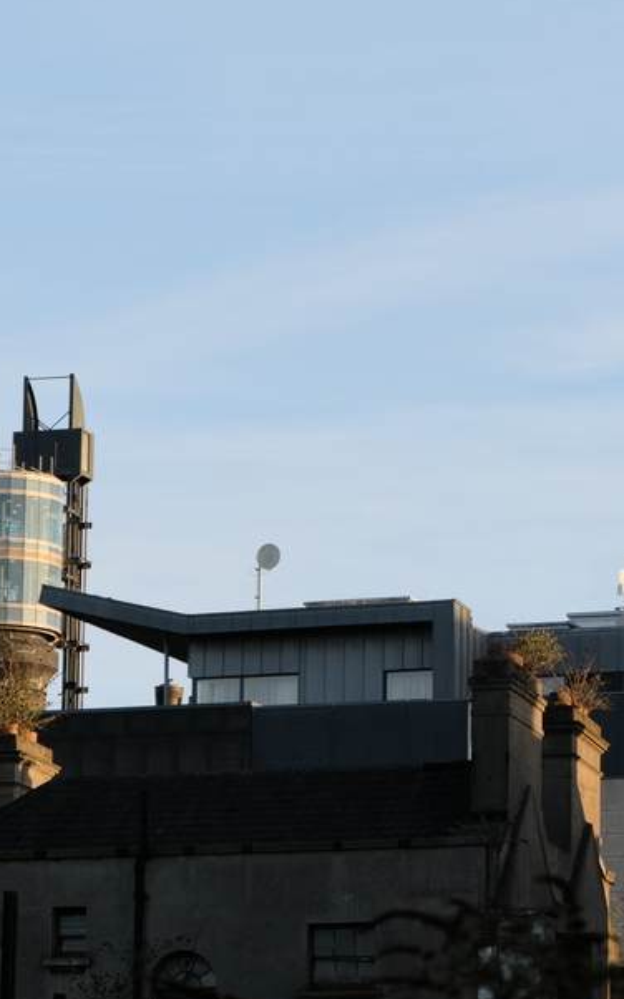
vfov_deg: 11.5
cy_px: 555
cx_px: 451
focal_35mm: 182
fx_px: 4955
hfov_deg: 7.2
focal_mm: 70
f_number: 2.8
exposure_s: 1/2000
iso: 640
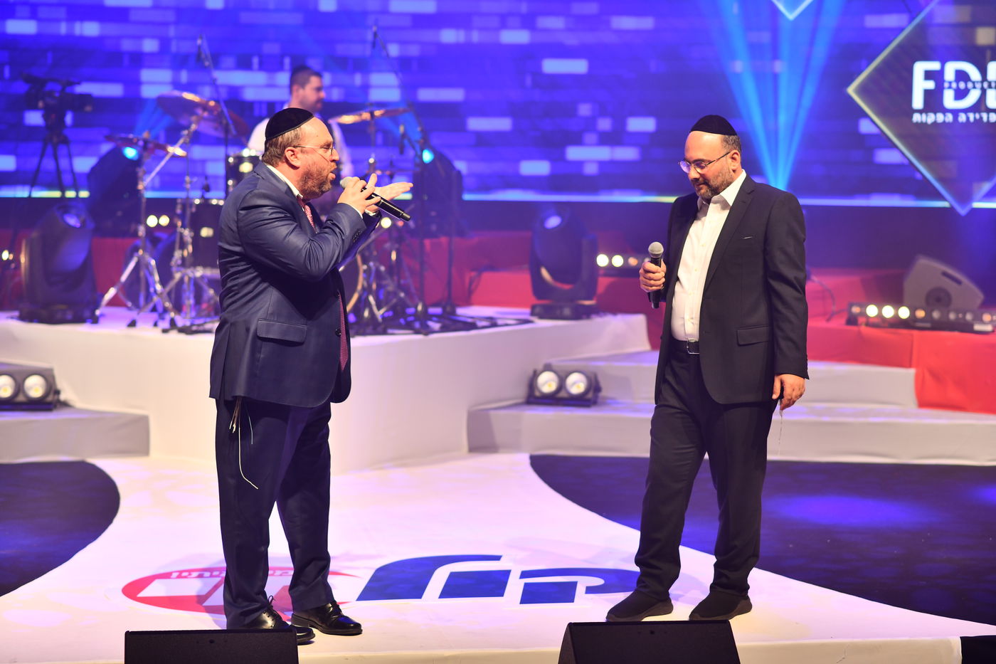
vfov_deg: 16.1
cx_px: 498
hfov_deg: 23.9
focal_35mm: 85
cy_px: 332
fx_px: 2351
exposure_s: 1/320
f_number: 2.5
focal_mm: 85
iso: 500
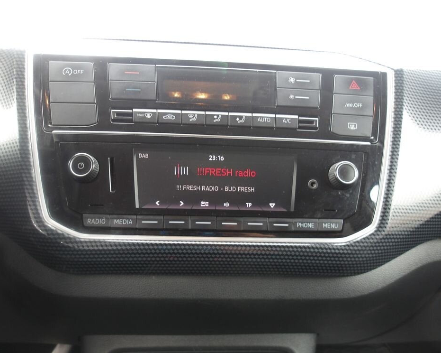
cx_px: 218
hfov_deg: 60.5
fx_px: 378
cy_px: 180
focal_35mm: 29
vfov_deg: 49.9
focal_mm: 4.9
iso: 107
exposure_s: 1/30
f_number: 3
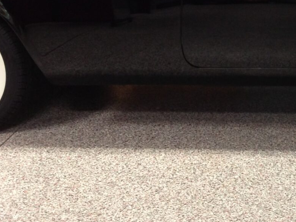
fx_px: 924
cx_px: 282
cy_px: -21
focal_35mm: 108
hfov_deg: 17.8
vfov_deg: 13.4
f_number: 2.4
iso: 64
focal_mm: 4.13
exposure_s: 1/20
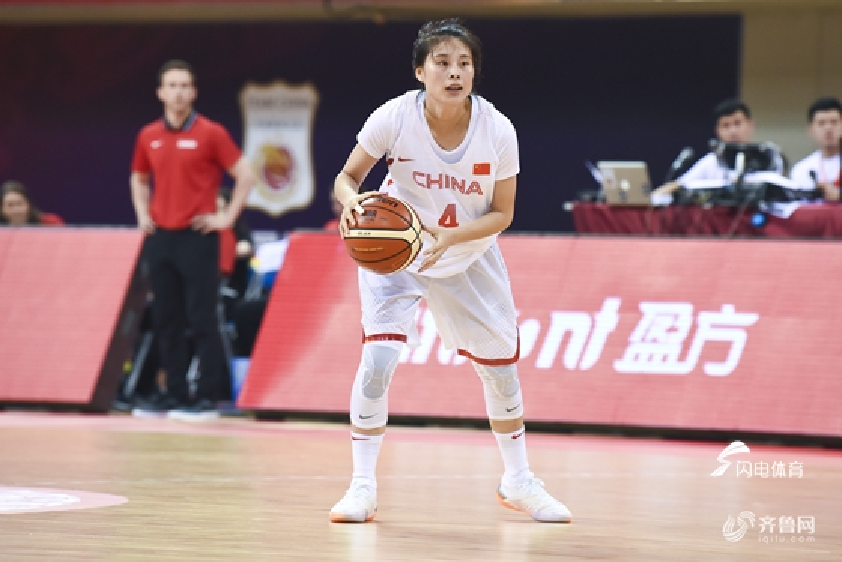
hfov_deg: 10.3
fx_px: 4680
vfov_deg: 6.9
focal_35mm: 200
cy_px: 281
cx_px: 421
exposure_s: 1/1600
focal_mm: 200
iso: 3200
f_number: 4
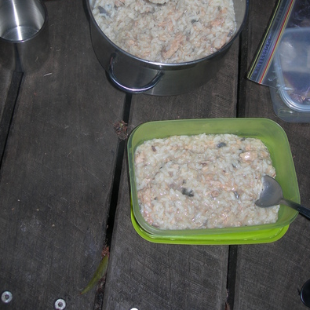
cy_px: 79
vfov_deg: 32.8
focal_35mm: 51
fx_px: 517
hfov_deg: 33.4
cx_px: 156
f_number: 2.8
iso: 50
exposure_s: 1/60.1
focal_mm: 7.8
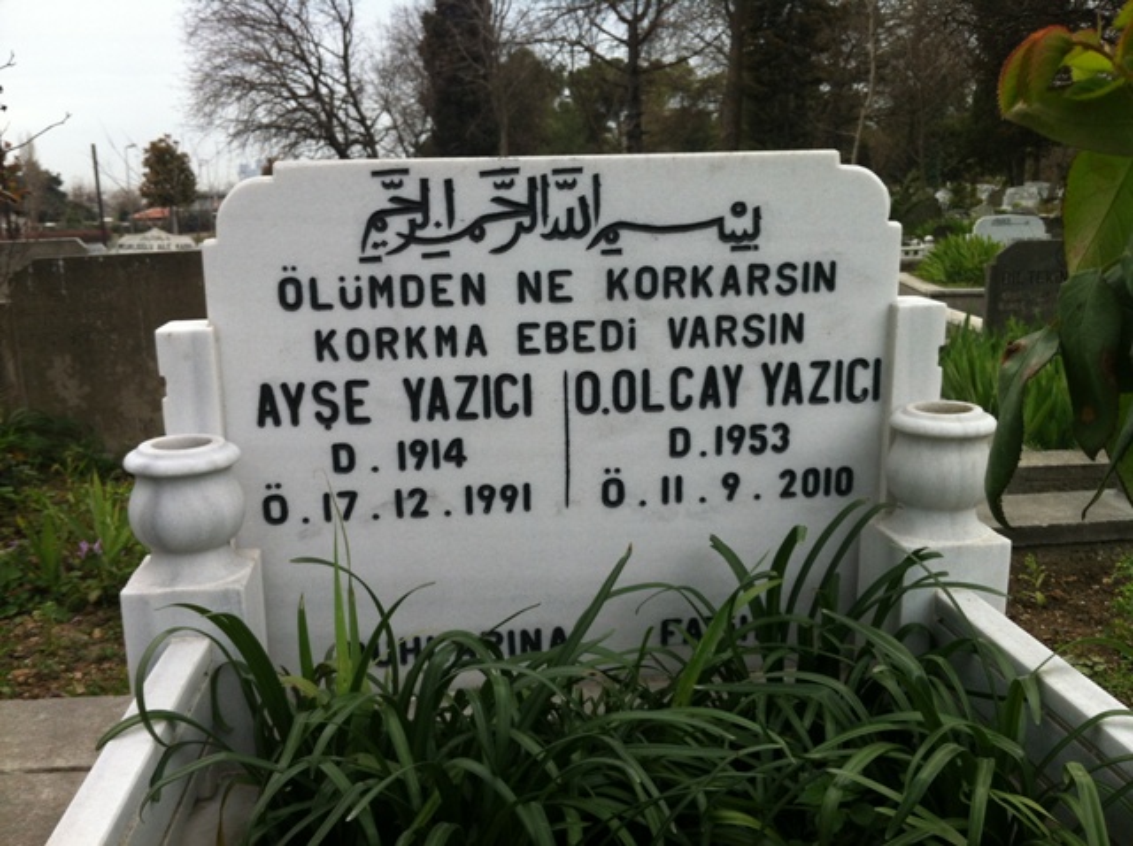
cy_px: 423
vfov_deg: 40.6
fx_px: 1144
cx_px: 566
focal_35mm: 35
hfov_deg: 52.7
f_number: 2.8
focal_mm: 3.85
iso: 80
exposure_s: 1/149
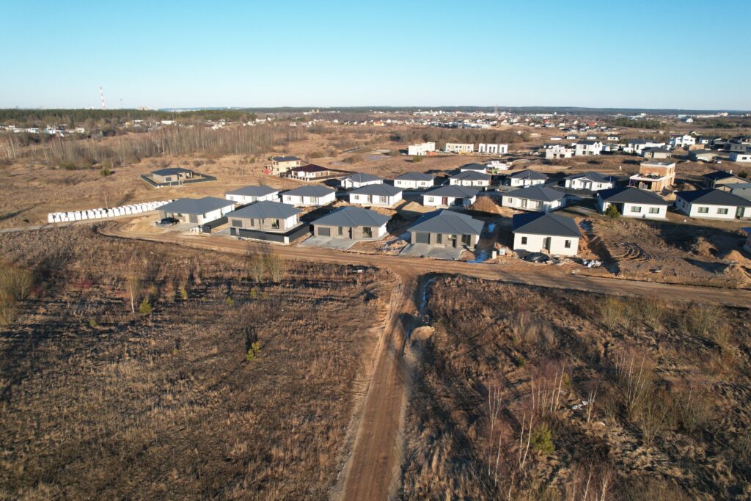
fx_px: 459
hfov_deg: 78.6
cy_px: 250
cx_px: 376
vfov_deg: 57.2
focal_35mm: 22
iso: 100
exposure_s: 1/1000
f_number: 2.8
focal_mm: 8.38
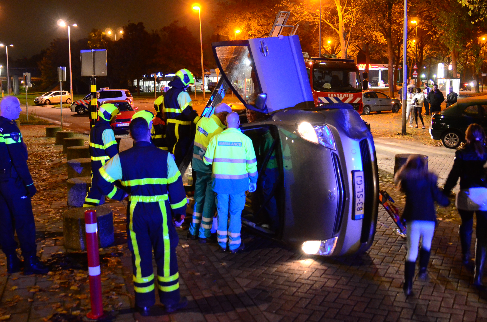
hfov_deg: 53.2
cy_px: 161
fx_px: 486
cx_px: 244
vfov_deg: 36.7
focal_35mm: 36
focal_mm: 24
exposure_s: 1/20
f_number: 3.5
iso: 4000
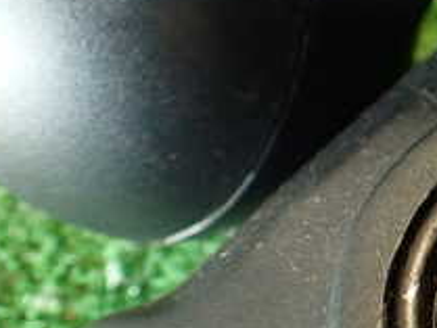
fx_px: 1086
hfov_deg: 20.4
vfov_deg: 17.2
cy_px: 171
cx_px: 602
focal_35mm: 86
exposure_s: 1/30
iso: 640
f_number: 2.3
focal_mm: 5.4
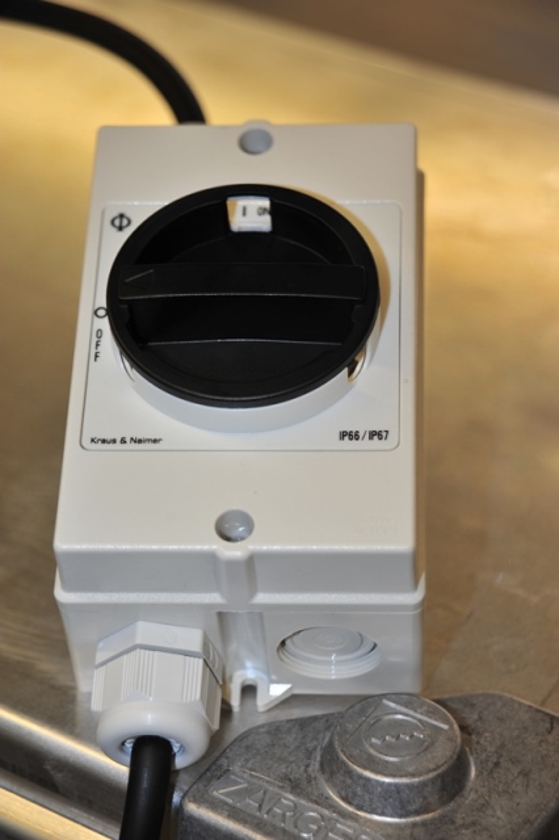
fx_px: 2798
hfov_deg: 11.4
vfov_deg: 17.1
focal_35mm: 120
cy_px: 420
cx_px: 280
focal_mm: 120
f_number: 5.6
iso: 200
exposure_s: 1/60
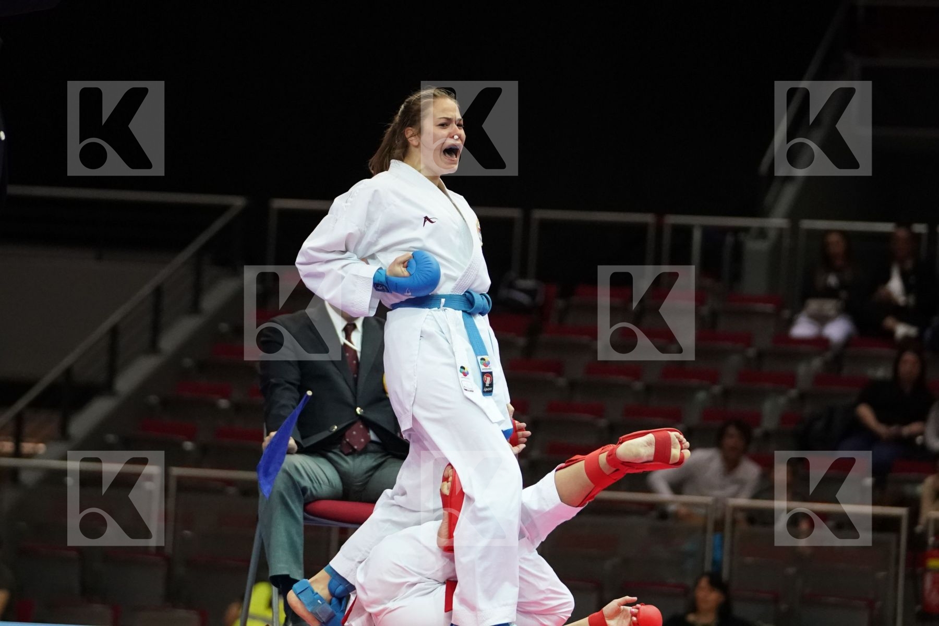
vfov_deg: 6.9
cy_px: 313
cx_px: 470
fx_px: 5164
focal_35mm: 198
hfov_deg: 10.4
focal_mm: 132
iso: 5000
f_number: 2.8
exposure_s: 1/1000
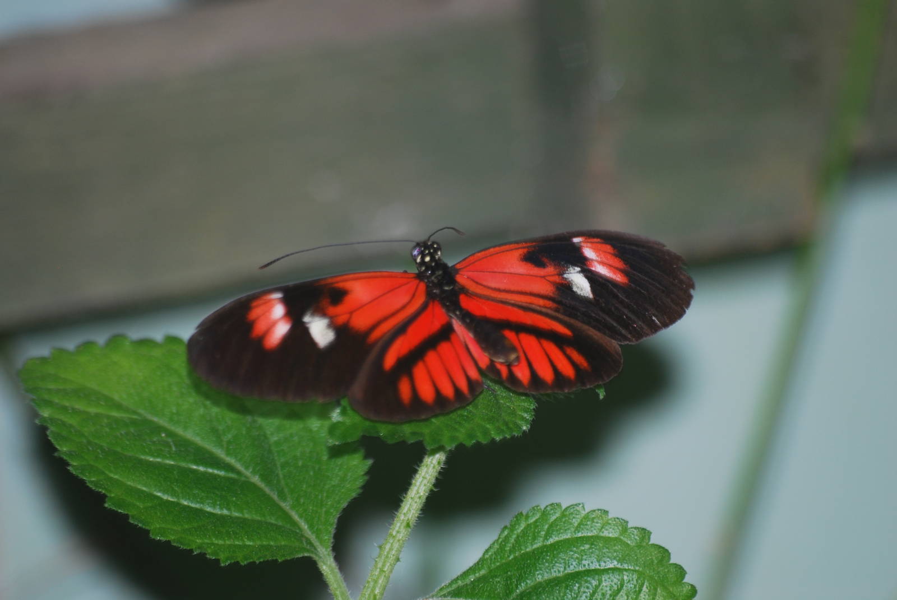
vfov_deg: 3.1
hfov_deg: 4.6
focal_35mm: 450
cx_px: 448
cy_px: 300
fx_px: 11226
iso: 200
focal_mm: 300
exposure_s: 1/60
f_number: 5.6
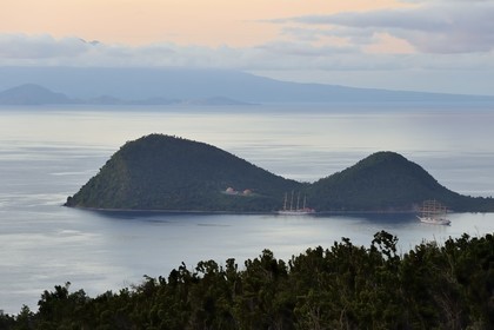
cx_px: 247
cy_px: 165
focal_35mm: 185
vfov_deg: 7.4
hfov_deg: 11.1
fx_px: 2538
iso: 800
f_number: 5
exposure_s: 1/200
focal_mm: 185
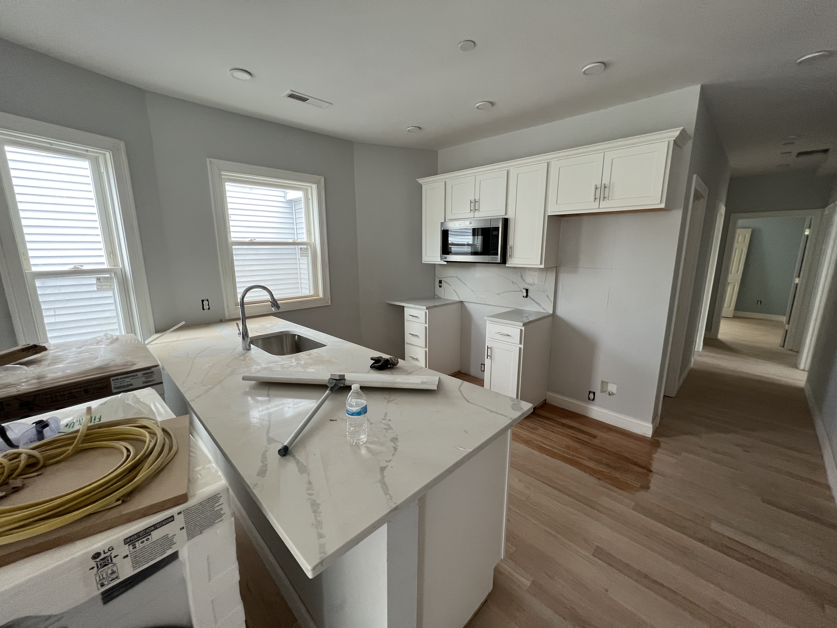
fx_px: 314
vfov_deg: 89.9
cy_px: 314
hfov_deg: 106.2
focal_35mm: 13
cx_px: 418
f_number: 1.8
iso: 160
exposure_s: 1/99
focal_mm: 1.57
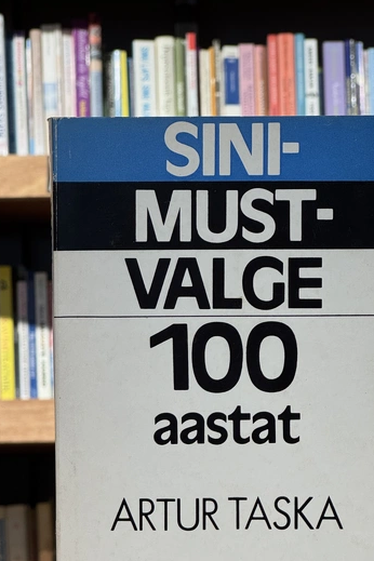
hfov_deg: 13.0
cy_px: 363
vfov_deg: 19.4
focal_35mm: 105
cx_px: 217
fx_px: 1636
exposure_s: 1/99
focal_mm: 9
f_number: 2.8
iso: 125
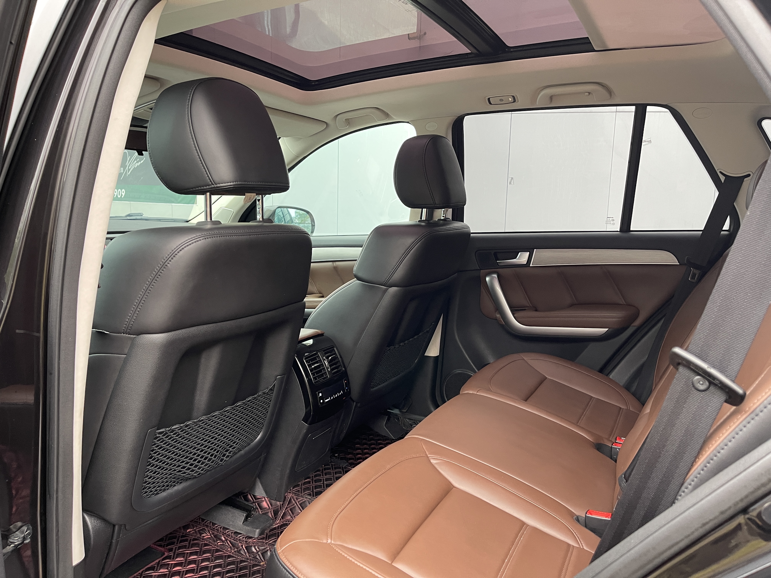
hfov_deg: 69.4
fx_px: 557
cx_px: 386
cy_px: 289
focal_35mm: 25
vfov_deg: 54.9
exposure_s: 1/60
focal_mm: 5.1
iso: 200
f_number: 1.6
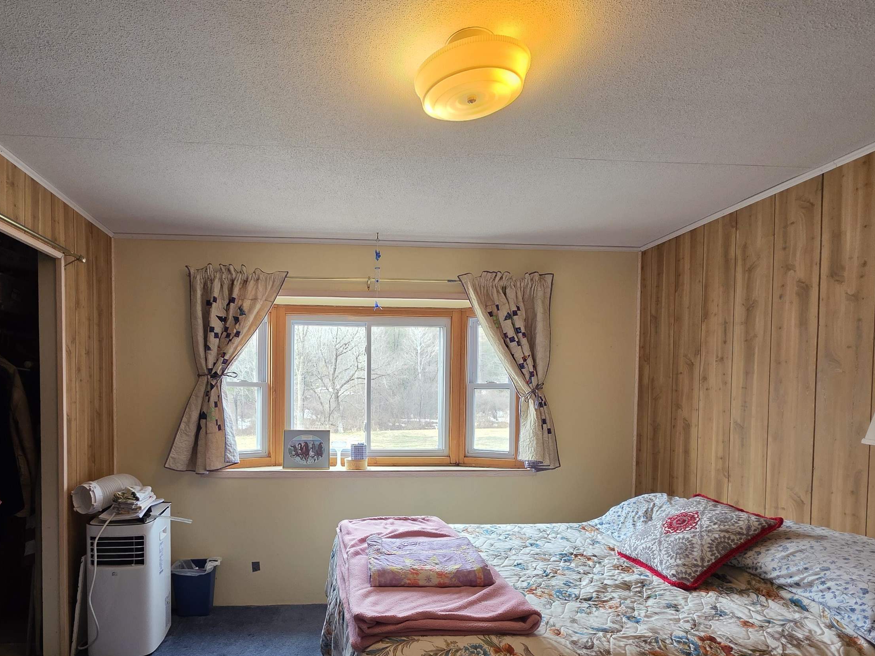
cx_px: 348
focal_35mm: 18
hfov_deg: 86.6
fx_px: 455
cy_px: 409
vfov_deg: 70.5
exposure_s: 1/120
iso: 160
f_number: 1.9
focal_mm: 2.2
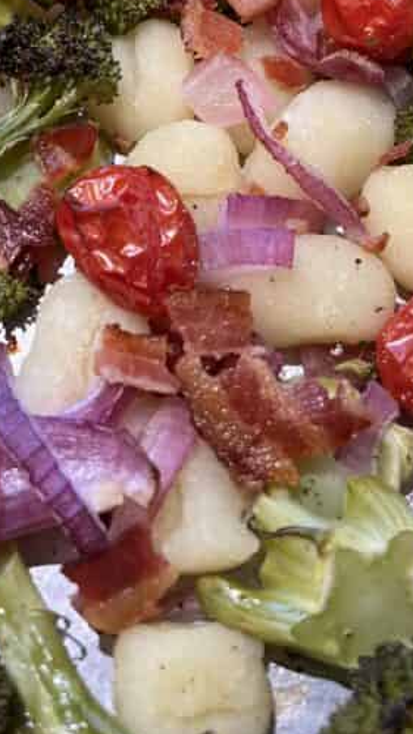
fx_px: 1130
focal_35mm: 58
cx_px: 170
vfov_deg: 34.3
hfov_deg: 20.7
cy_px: 94
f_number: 1.5
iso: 125
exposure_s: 1/120
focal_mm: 5.7
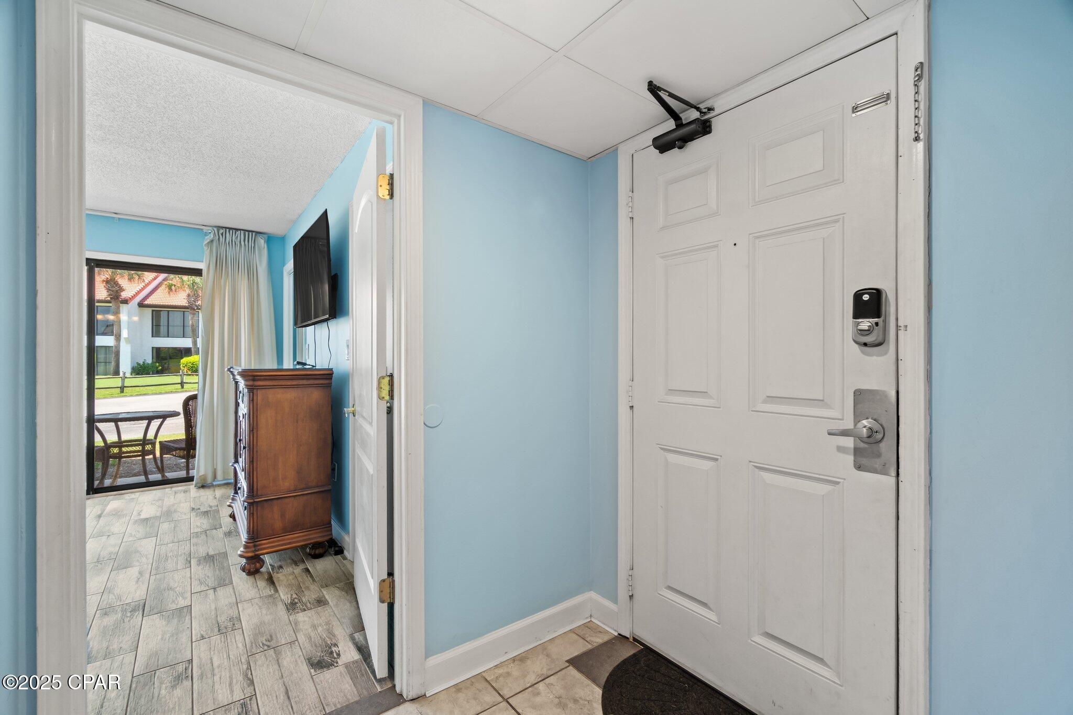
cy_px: 358
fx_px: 447
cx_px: 536
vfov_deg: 77.3
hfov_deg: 100.4
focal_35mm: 15
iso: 400
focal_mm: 10
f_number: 8
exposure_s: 1.6
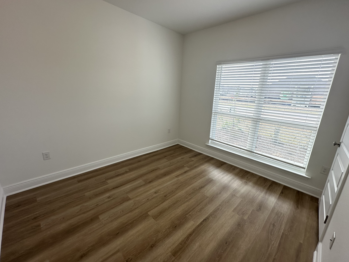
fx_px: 151
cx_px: 181
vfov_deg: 81.8
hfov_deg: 98.1
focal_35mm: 15
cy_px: 131
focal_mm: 2.22
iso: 64
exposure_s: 1/120
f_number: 2.2
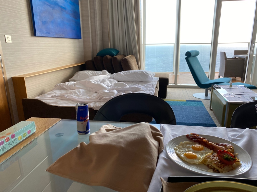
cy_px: 96
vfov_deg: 53.1
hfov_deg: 67.3
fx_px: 193
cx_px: 128
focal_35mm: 26
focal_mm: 4.25
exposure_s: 1/122
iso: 64
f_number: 1.8
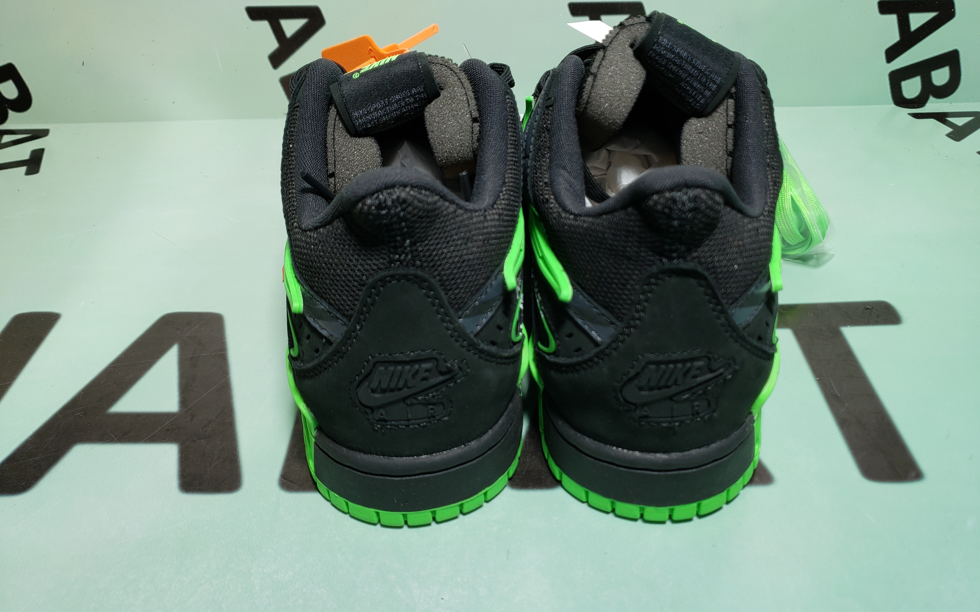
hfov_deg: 66.5
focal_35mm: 28
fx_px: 748
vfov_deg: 44.3
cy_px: 248
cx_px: 491
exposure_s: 1/208
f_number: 1.5
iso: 50
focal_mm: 4.3
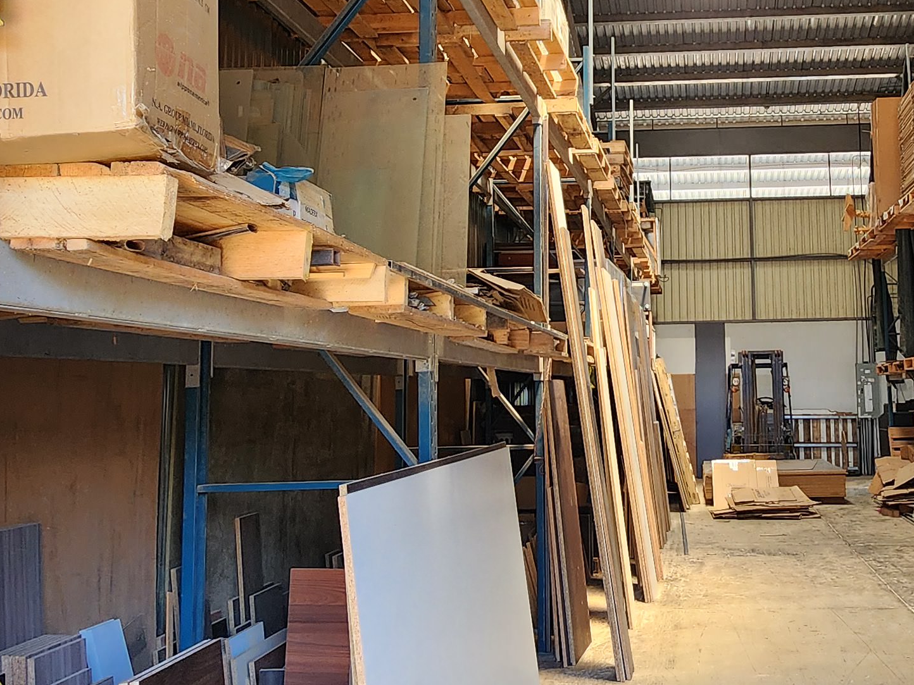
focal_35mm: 36
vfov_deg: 39.5
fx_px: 951
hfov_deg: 50.1
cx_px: 634
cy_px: 268
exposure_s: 1/60
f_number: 2.2
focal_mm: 2.2
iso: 100
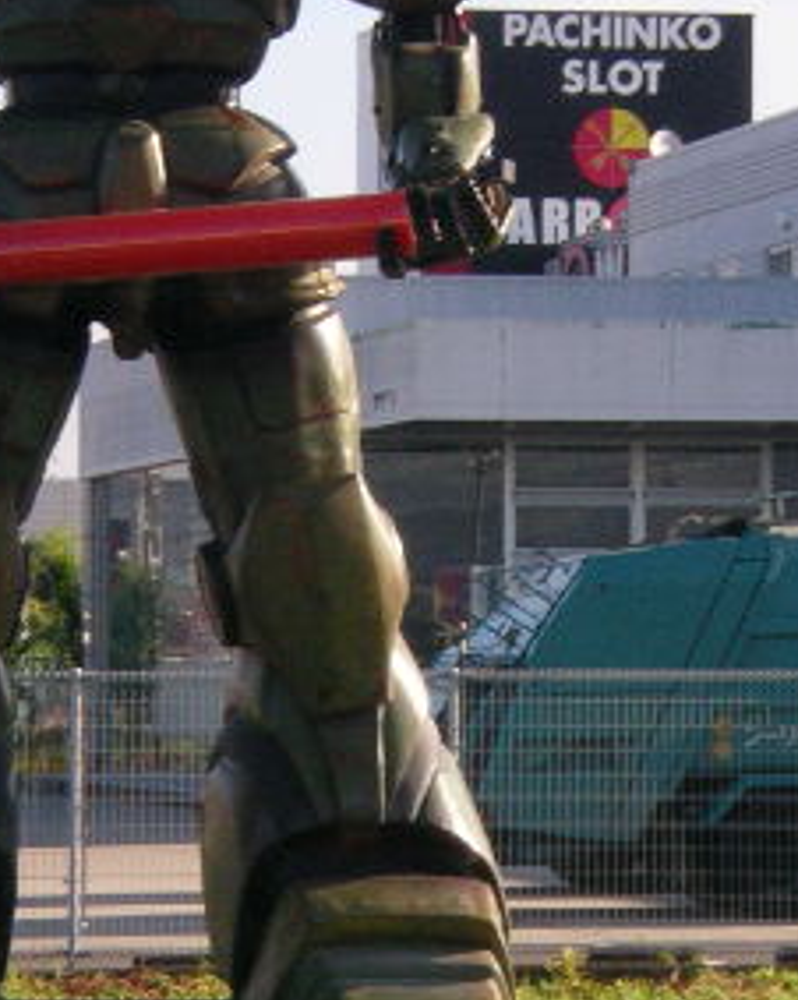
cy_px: 470
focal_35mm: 210
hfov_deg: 7.4
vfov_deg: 9.2
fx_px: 6206
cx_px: 233
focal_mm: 14.7
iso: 100
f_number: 3.8
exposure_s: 1/160
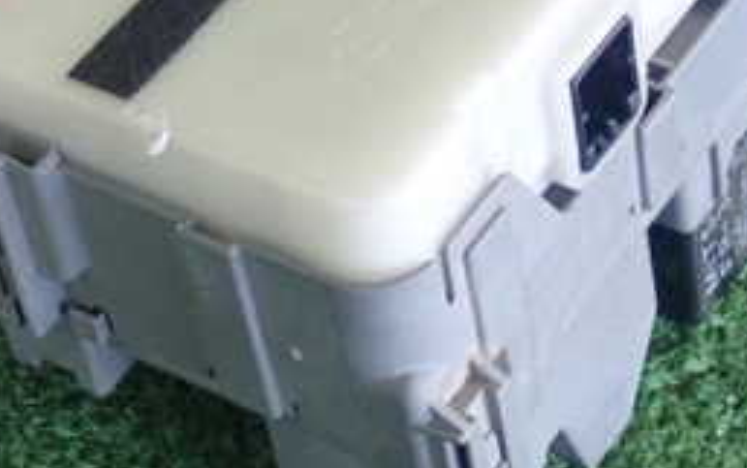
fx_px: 3076
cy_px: 15
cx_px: 81
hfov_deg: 13.7
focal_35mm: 151
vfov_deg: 8.7
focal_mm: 11.01
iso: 800
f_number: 3.6
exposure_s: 1/80
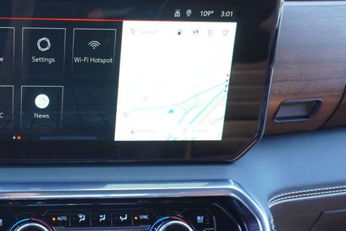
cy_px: 152
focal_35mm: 59
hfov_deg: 32.2
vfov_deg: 22.9
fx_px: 567
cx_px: 31
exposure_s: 1/320
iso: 1600
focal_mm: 20
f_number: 4
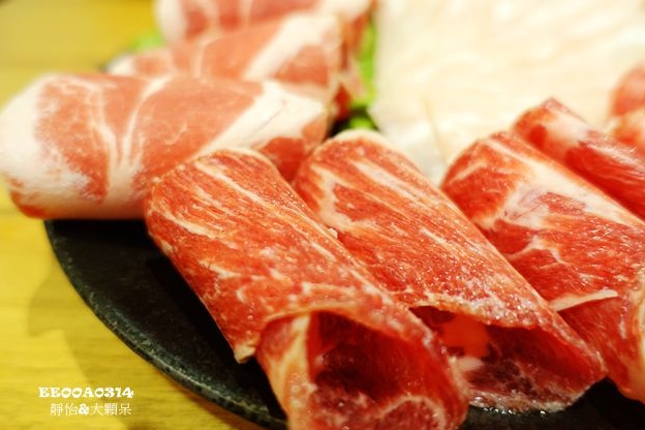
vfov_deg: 51.3
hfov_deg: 71.5
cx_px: 320
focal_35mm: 25
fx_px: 448
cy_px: 208
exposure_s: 1/30
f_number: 1.8
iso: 500
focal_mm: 8.8
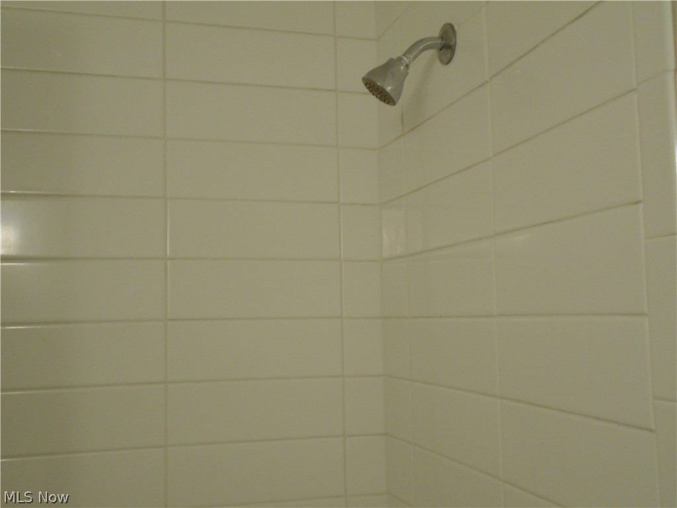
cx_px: 338
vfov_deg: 38.7
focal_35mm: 37
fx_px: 724
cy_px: 254
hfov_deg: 50.1
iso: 360
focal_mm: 6.7
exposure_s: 1/30
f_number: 3.9
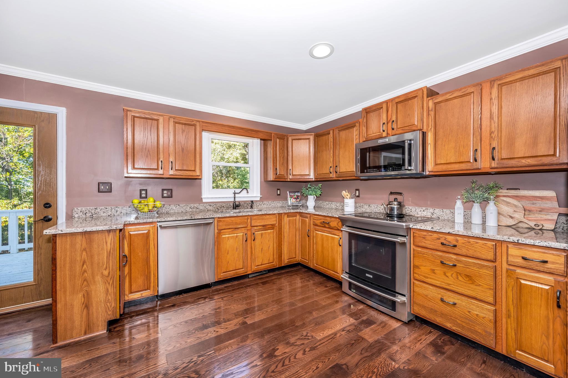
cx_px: 284
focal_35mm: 14
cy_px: 189
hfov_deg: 104.3
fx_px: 221
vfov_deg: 81.1
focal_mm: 14
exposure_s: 1/60
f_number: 8
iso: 500
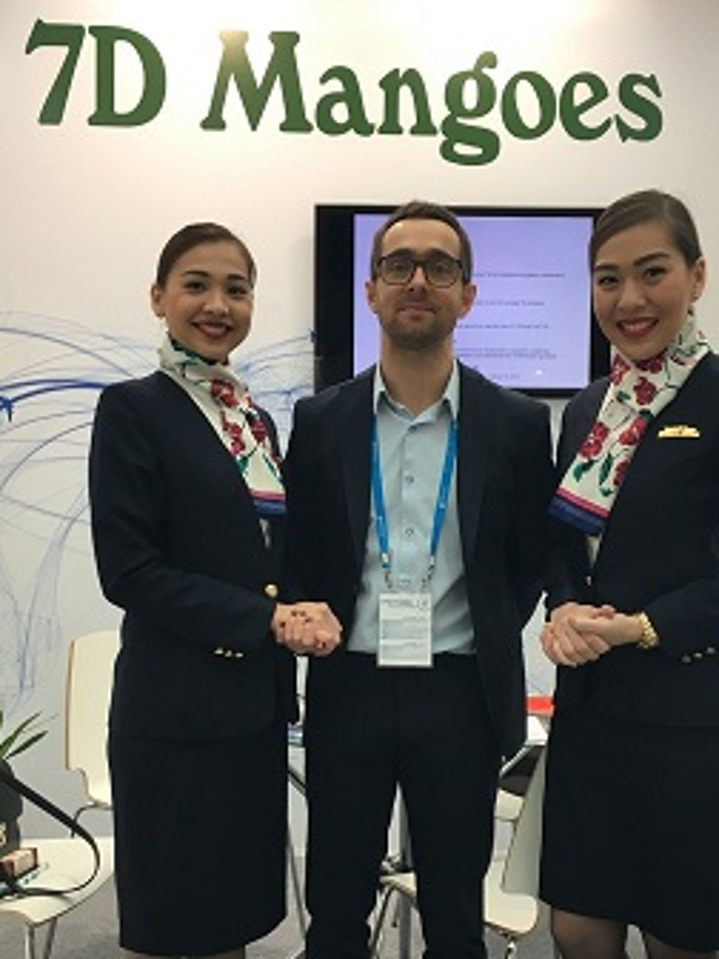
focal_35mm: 38
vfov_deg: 48.7
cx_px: 357
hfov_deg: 37.7
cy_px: 568
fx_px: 1052
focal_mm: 4.15
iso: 25
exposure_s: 1/33
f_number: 2.2
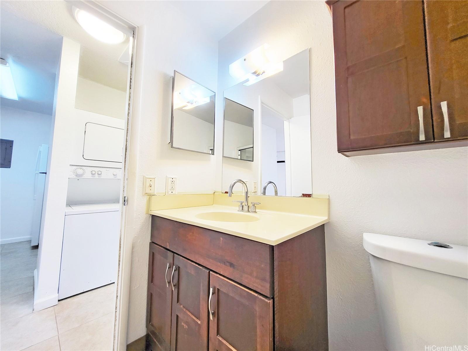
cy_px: 176
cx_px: 234
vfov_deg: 89.9
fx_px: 176
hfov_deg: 106.2
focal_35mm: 13
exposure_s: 1/60
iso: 100
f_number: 2.2
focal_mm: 1.74
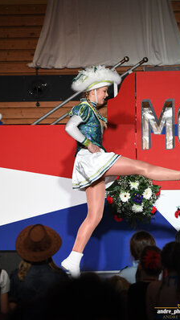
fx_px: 2680
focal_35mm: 316
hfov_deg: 3.8
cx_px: 102
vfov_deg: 6.8
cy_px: 160
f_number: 3.5
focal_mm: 200
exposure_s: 1/500
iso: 1600
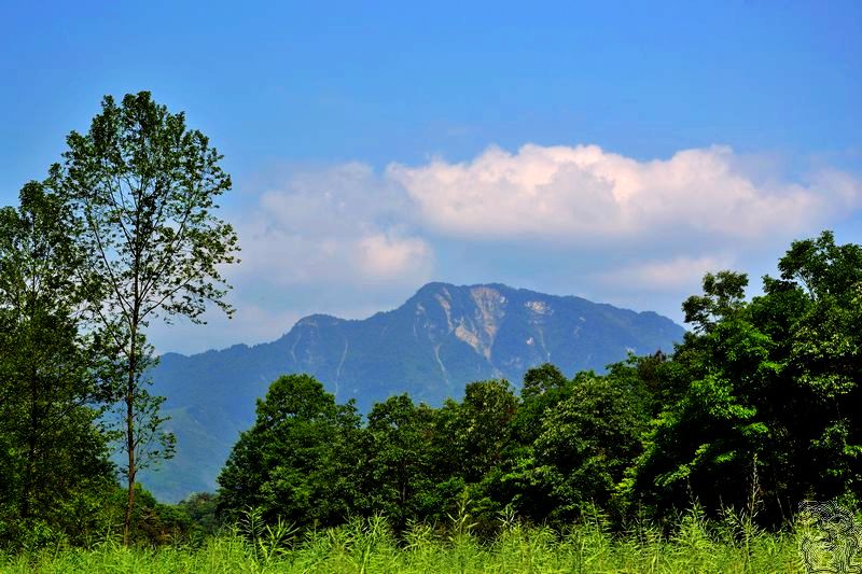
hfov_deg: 19.5
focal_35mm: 105
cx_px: 431
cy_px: 287
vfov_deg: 13.0
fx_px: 2513
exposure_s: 1/200
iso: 100
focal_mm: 70
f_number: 9
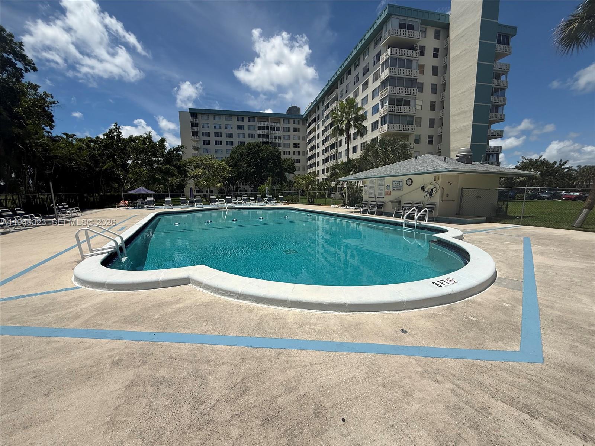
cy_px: 223
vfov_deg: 85.7
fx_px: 241
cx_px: 298
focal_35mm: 14
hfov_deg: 102.1
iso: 50
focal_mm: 2.22
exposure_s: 1/5155
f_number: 2.2
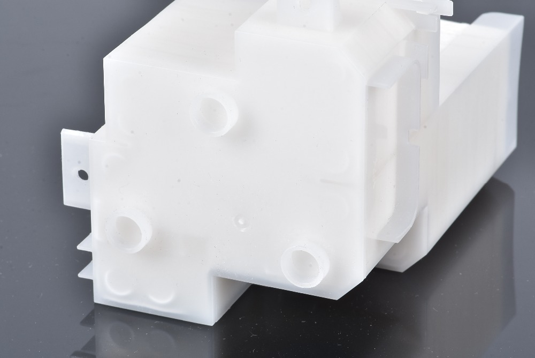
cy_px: 179
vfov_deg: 8.7
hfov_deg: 13.0
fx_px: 2342
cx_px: 268
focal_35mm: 158
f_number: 22
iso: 320
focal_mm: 105
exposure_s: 1/60
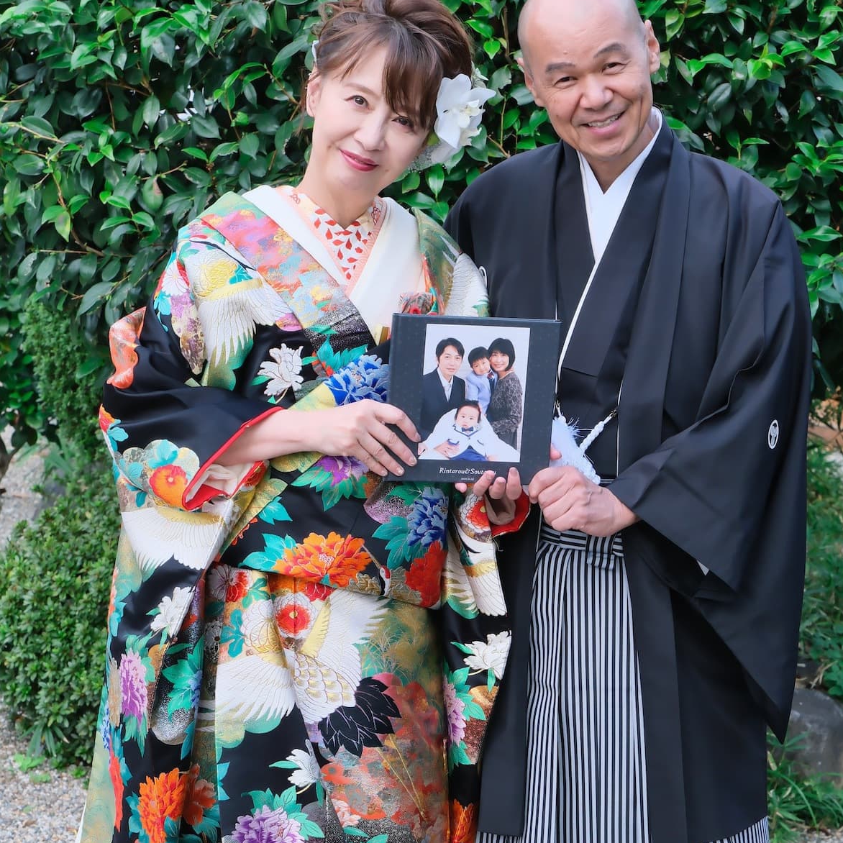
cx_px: 468
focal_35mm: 87
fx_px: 2397
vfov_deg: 19.9
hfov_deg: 19.9
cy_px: 524
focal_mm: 39.8
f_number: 5.6
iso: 800
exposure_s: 1/250
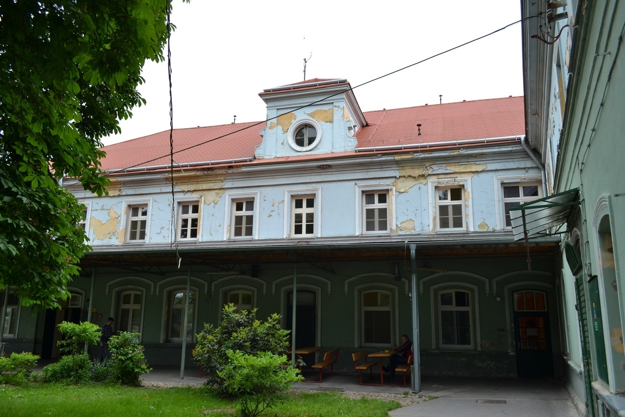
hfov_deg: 67.4
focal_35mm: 27
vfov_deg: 47.9
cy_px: 208
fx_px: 469
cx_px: 312
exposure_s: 1/160
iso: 200
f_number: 6.3
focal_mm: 18
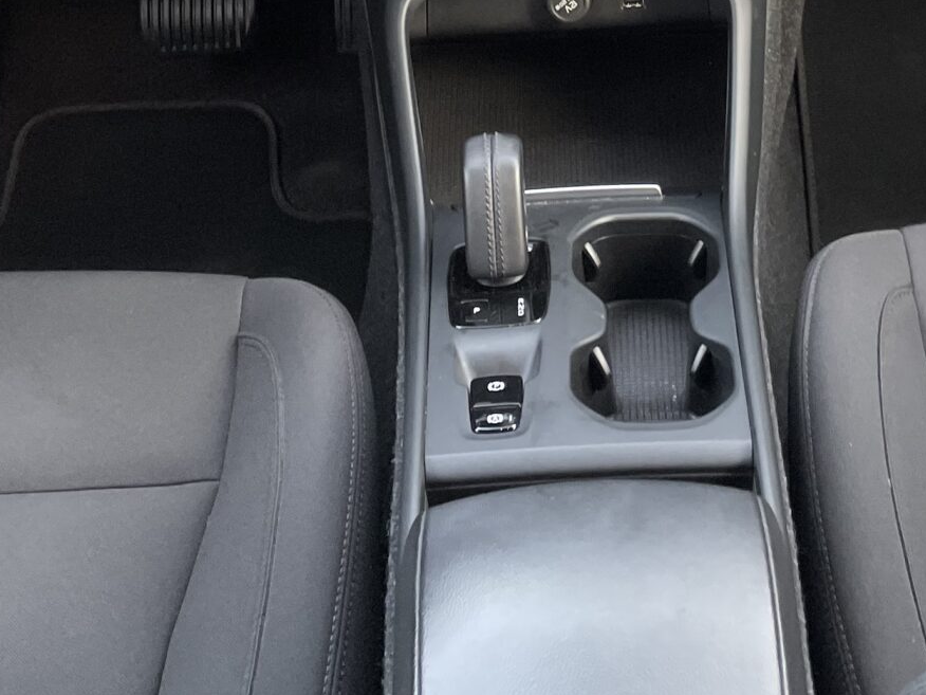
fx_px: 2033
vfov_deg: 18.1
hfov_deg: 25.6
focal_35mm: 76
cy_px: -207
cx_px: 584
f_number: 1.6
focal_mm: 4.2
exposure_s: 1/121
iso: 80
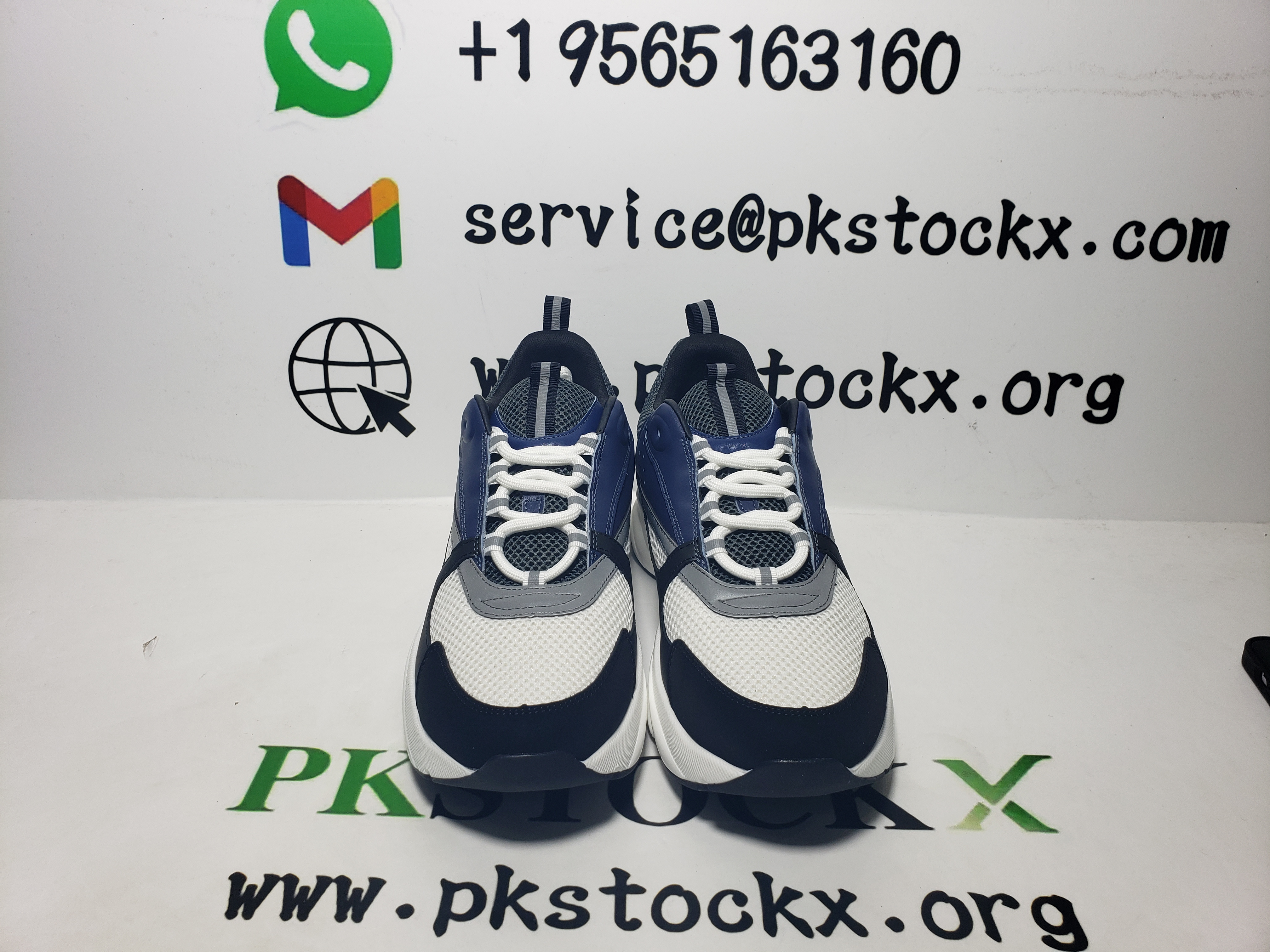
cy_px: 476
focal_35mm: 26
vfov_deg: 53.1
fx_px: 954
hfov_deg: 67.3
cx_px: 635
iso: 50
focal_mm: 4.3
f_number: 2.4
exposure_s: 1/226
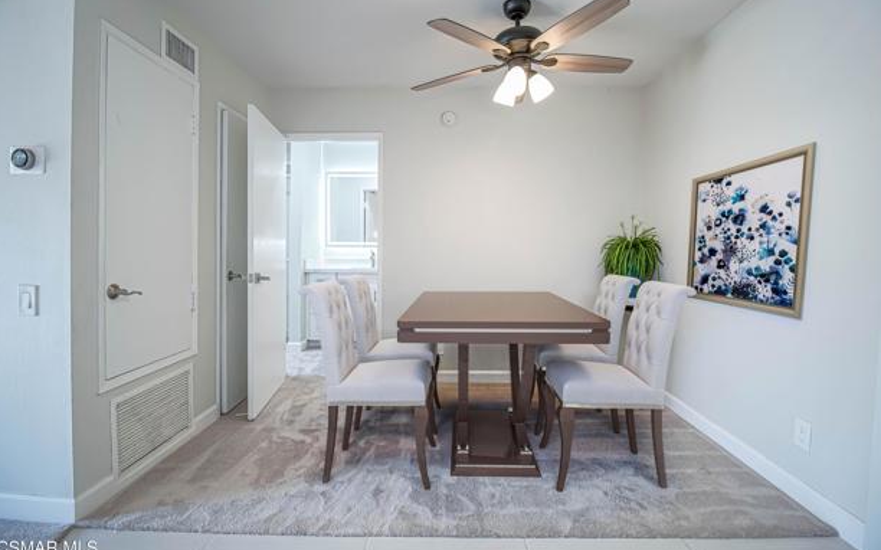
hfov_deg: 97.8
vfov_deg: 71.2
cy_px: 269
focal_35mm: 16
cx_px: 455
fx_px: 384
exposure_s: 1/60
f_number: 4.5
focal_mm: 10
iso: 250
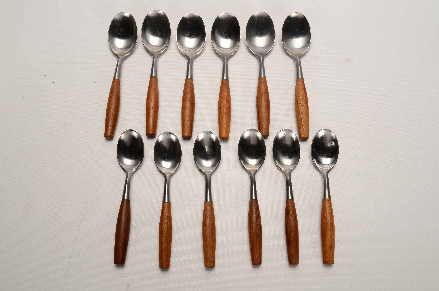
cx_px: 220
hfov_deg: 55.2
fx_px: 420
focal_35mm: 34
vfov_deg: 38.2
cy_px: 146
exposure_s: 1/160
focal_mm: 23
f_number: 18
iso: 100
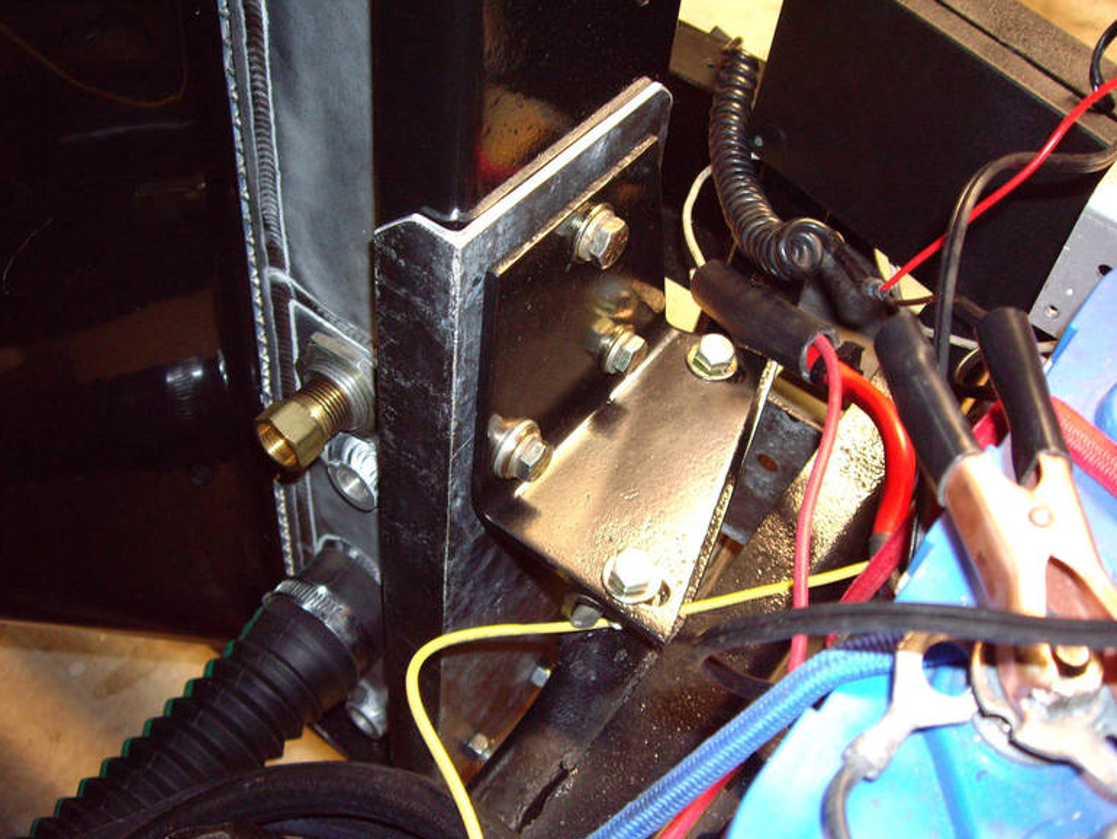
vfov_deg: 36.0
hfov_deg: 46.8
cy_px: 428
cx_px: 532
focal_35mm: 40
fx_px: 1291
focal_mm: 6.2
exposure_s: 1/40
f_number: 2.7
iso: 200
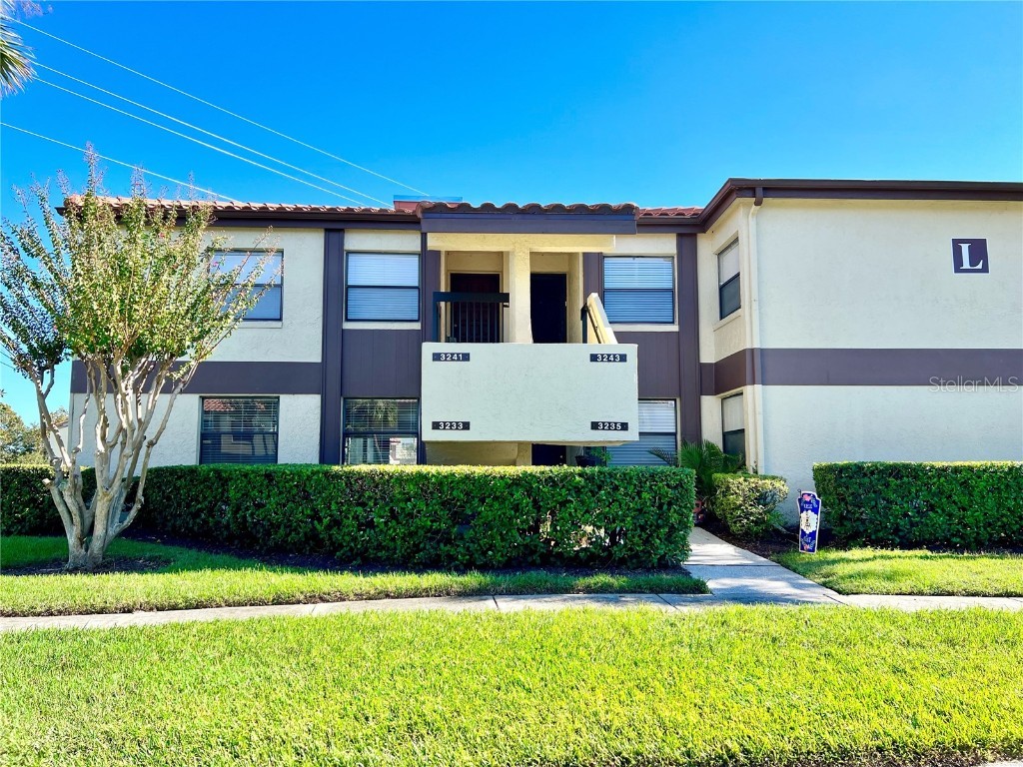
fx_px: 768
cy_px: 384
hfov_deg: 67.3
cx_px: 512
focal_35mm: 26
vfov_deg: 53.1
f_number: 1.5
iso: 50
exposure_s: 1/1645
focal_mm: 5.7
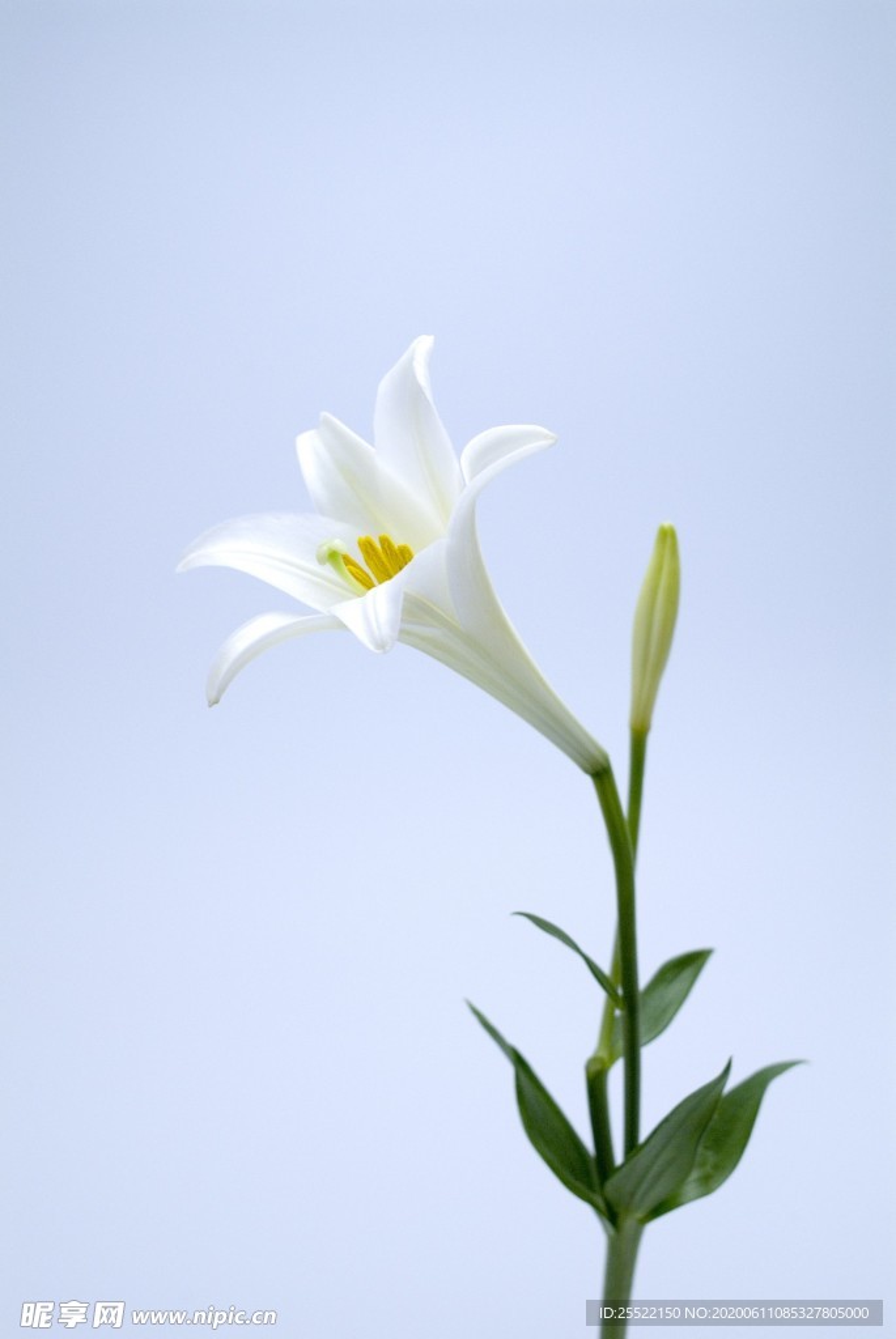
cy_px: 670
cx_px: 448
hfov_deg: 25.6
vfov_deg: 37.5
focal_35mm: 53
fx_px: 1974
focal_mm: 35
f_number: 4
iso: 400
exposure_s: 1/90
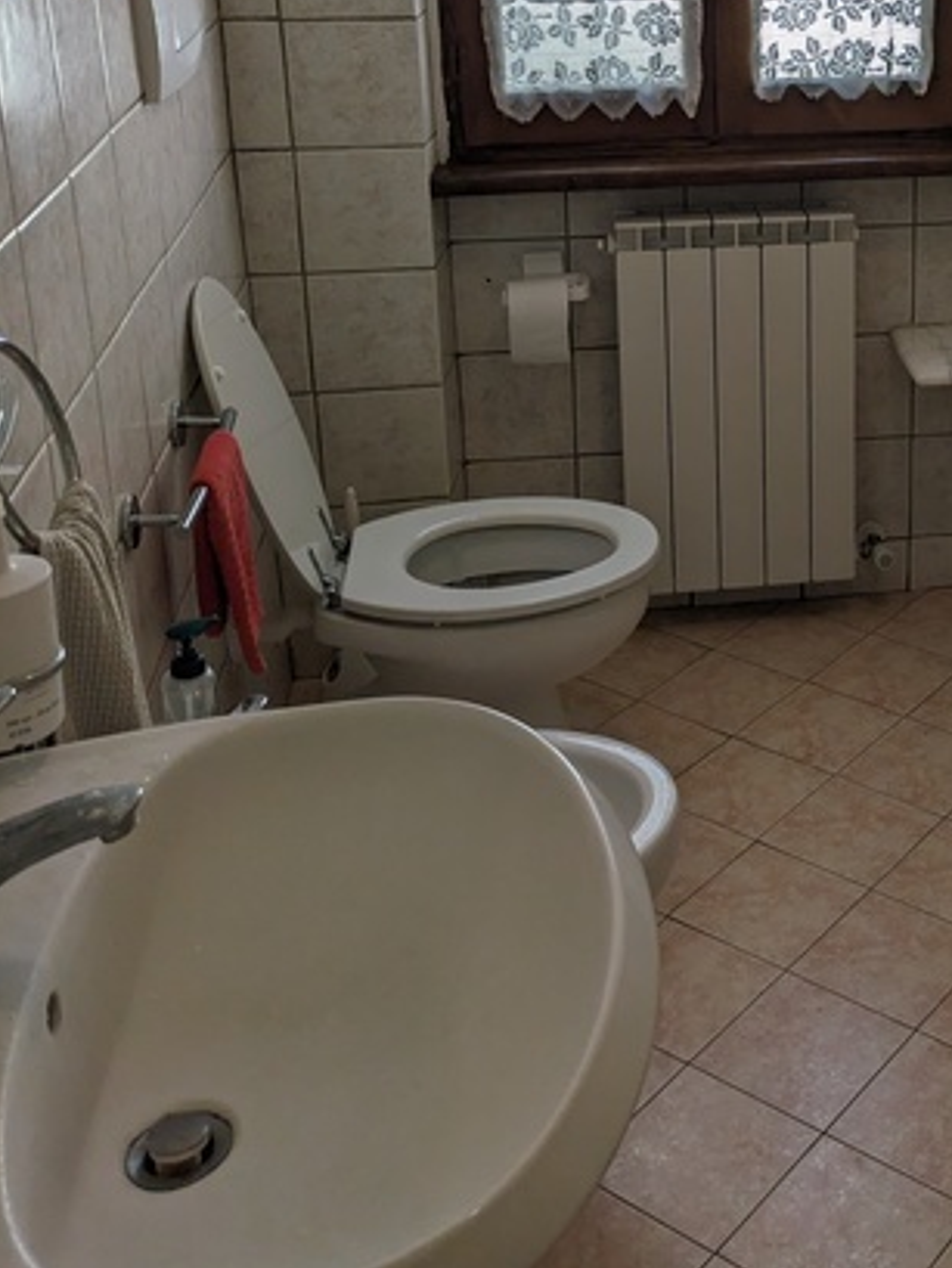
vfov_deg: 38.9
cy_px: 251
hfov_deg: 29.5
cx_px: 879
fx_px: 1723
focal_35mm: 47
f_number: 1.89
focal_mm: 5.43
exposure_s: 1/207
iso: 44
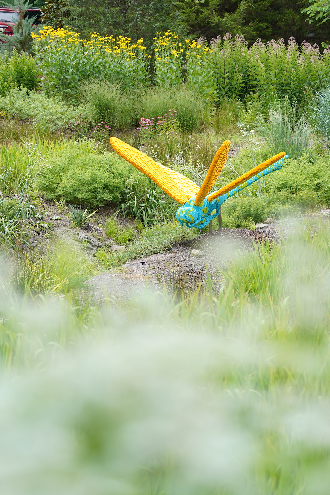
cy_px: 248
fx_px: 1444
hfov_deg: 13.0
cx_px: 165
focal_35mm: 105
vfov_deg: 19.5
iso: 160
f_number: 2.8
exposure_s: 1/250
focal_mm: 70
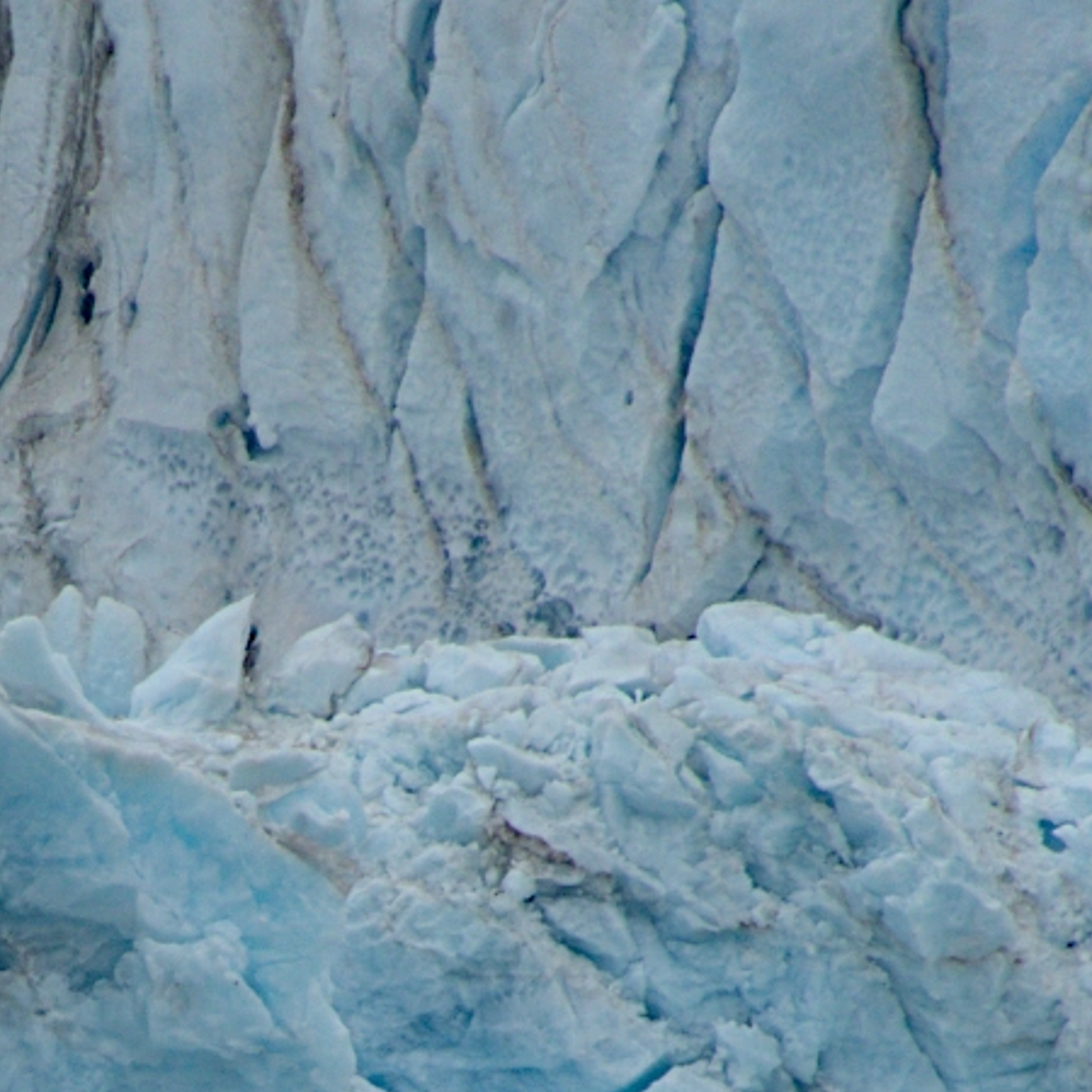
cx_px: -2
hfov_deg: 1.0
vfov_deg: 1.0
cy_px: 1051
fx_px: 64207
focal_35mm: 1799
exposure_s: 1/1600
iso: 125
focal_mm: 174.6
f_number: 4.5
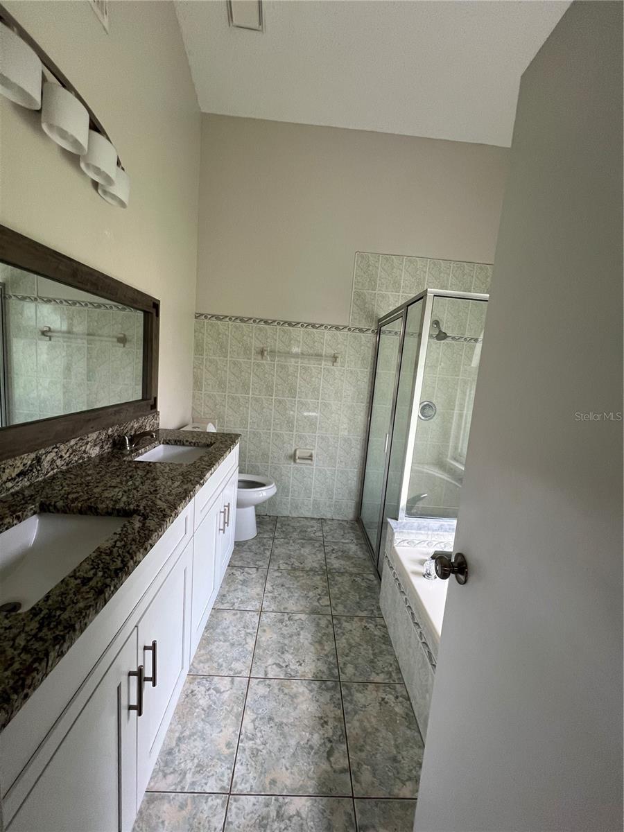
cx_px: 312
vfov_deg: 106.2
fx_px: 312
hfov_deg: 89.9
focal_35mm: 13
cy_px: 416
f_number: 1.8
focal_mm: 1.57
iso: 160
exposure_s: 1/120
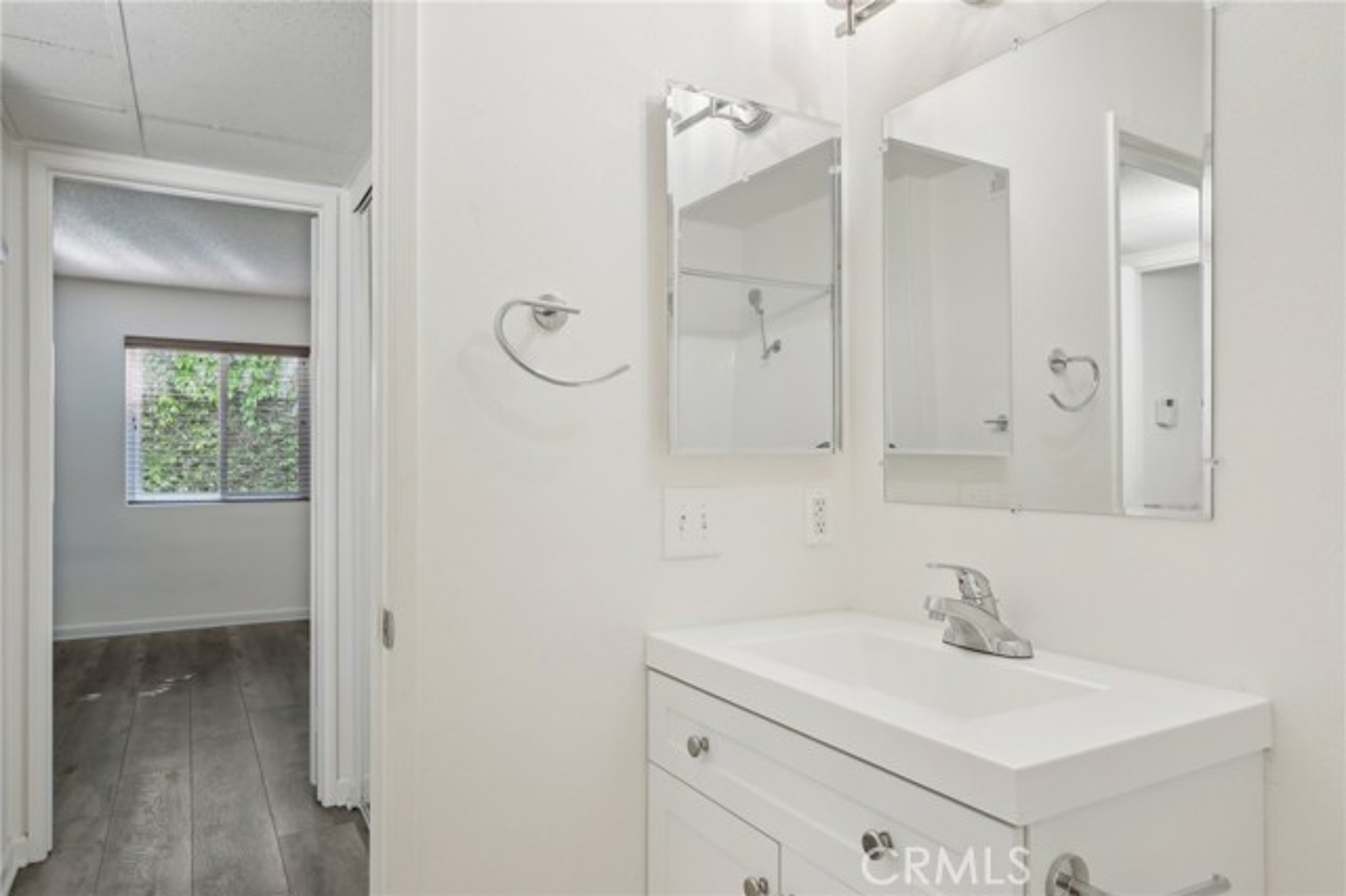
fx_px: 710
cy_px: 448
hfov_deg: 86.9
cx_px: 673
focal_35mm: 19
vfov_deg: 64.5
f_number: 8
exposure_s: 1/2.5
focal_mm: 19
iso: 400
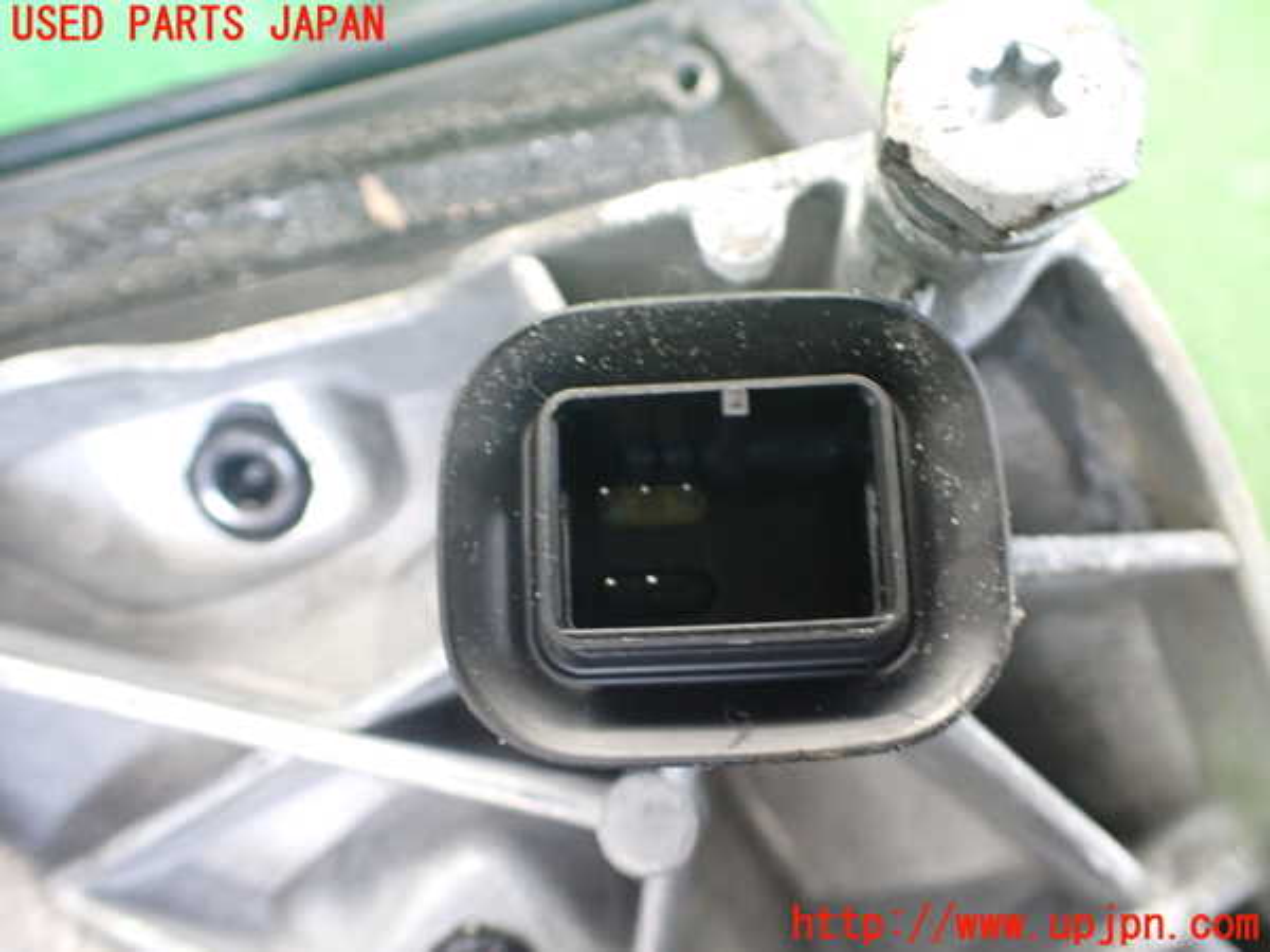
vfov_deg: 46.8
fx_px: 1101
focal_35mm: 30
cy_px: 476
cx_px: 635
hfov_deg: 60.0
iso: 800
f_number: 2.3
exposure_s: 1/50
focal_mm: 5.4
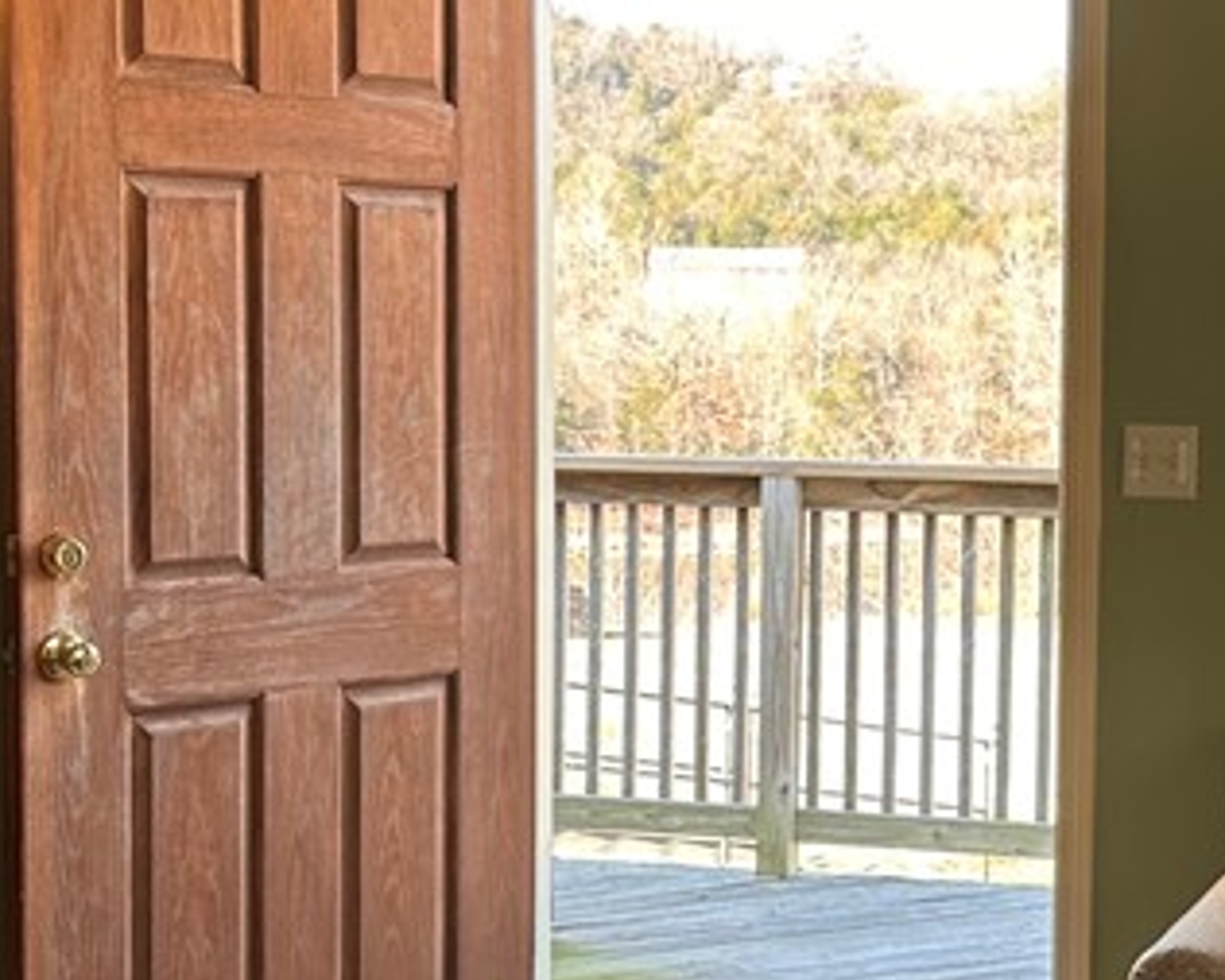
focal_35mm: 76
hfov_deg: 24.8
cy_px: 488
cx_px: 927
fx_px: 2756
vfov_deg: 20.2
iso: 64
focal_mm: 6.86
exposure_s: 1/121
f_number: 1.78
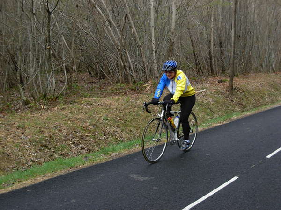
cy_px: 105
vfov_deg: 25.2
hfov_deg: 33.2
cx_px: 140
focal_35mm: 58
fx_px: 471
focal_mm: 9.5
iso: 79
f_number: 3.3
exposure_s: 1/279
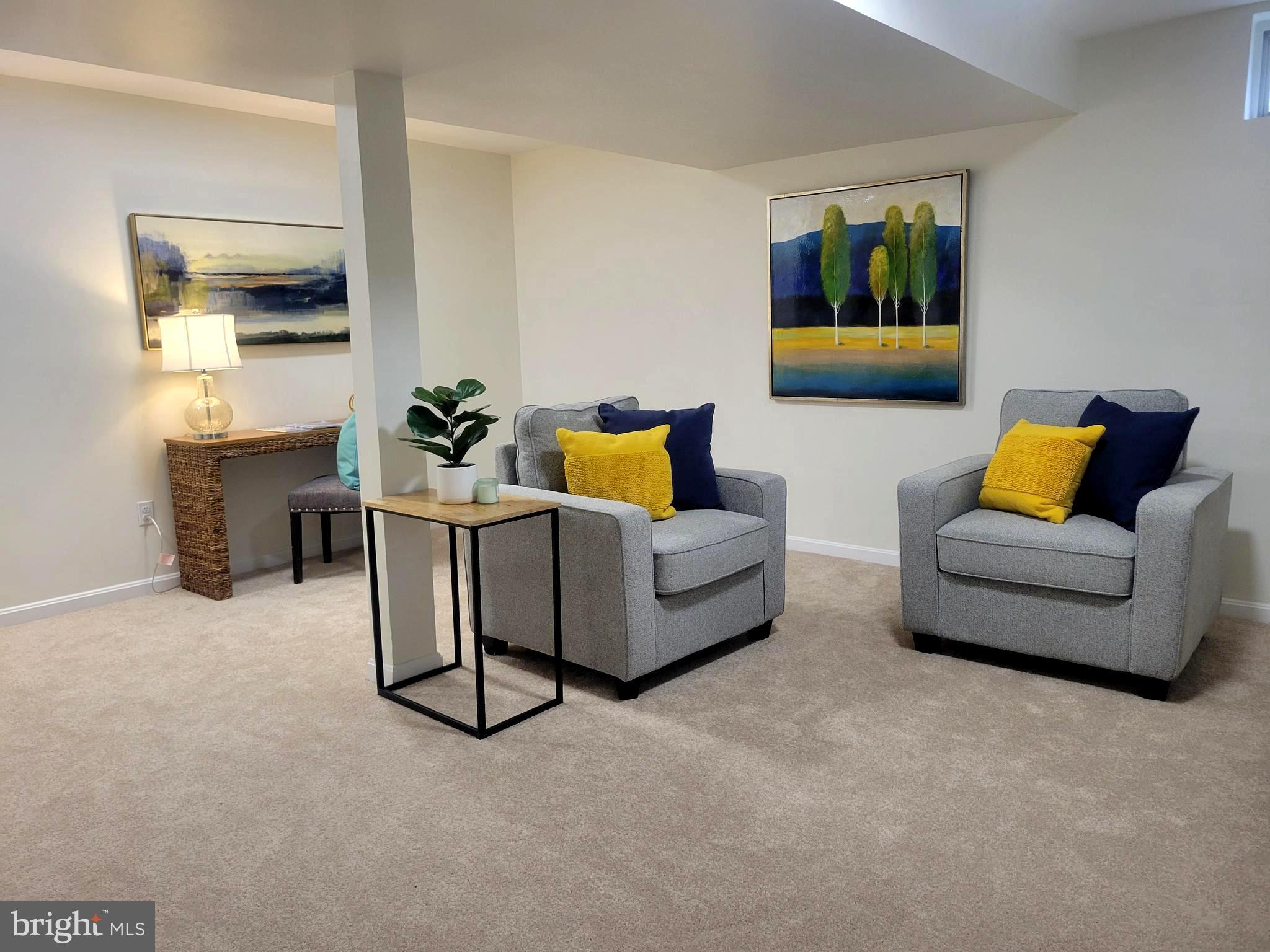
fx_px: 954
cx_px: 635
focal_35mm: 26
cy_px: 476
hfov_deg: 67.3
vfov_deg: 53.1
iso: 200
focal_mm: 5.4
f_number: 1.8
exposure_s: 1/60
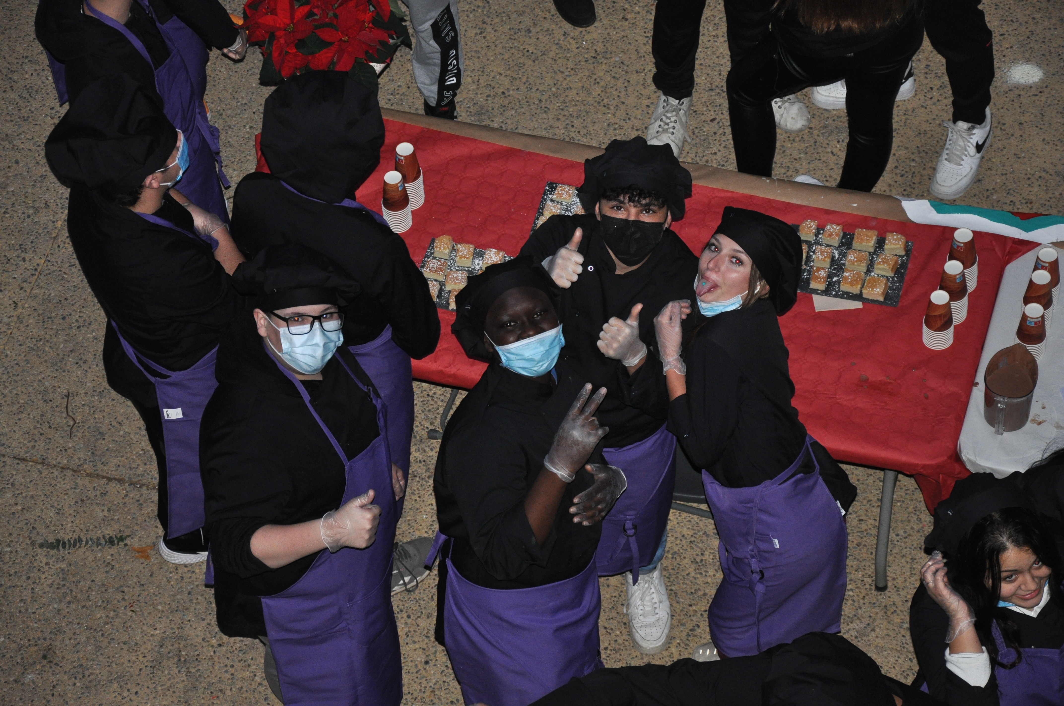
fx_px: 3542
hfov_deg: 17.1
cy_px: 353
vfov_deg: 11.4
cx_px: 532
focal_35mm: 120
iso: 800
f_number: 5.3
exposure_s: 1/60
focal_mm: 80
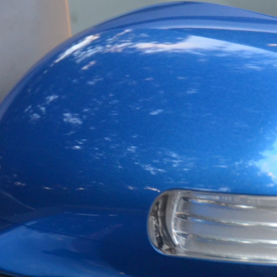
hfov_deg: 2.5
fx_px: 6428
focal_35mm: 710
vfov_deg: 2.5
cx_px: 199
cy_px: 156
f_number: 5.6
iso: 1600
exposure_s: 1/60
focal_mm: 200
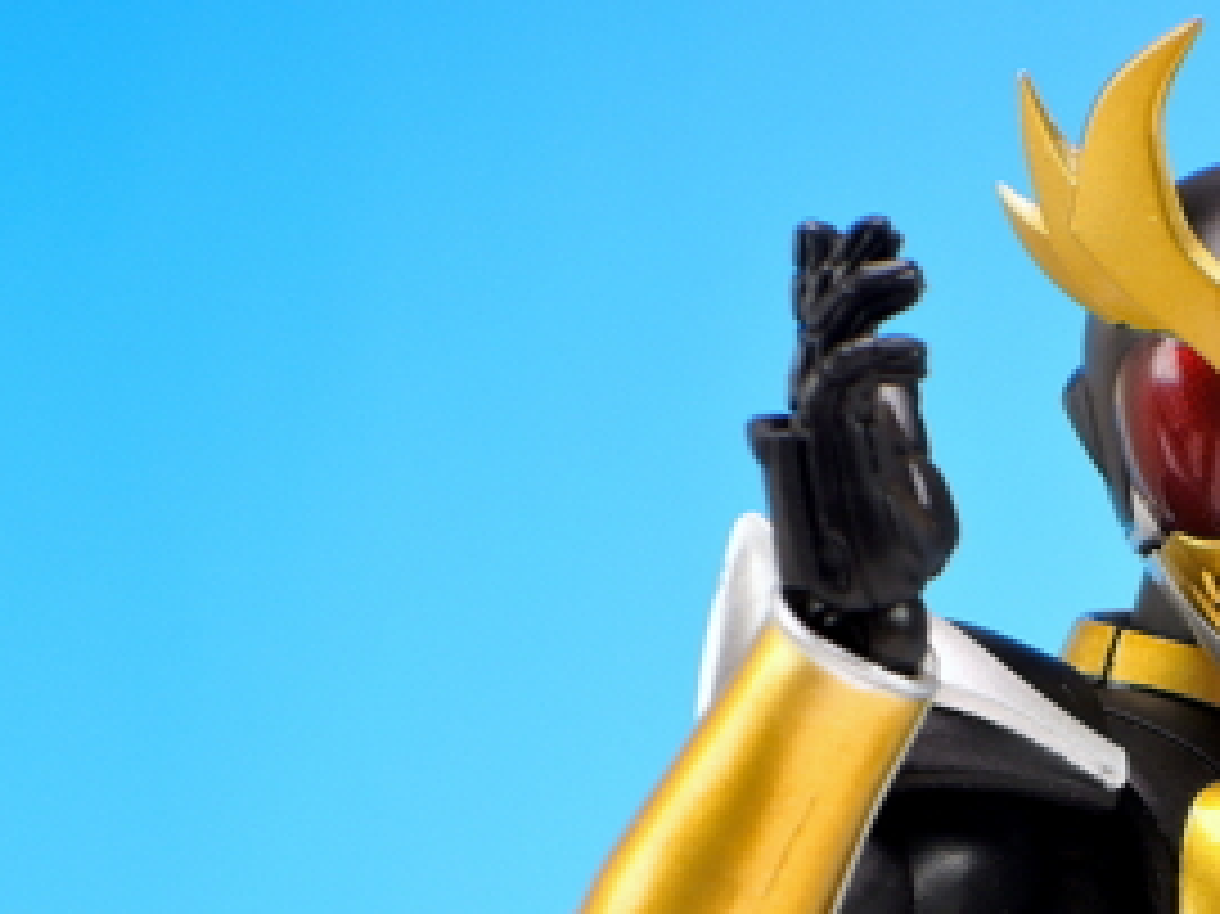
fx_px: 9371
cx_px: 1274
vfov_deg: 5.6
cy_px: 964
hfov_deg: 7.4
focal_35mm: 266
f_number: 6.3
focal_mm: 25.5
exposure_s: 1/1.3
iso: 80
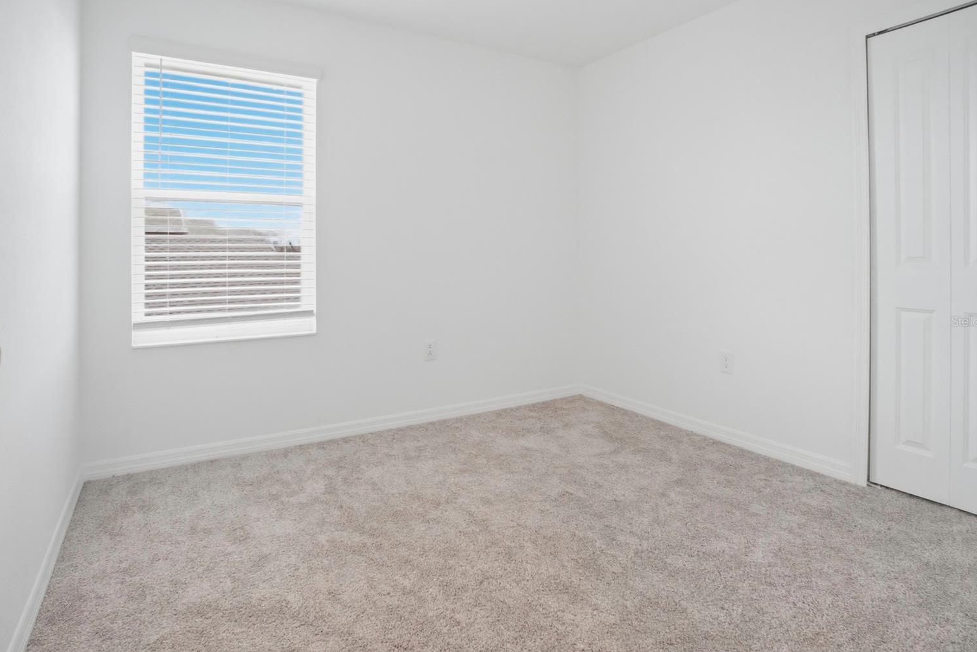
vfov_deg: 68.8
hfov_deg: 91.5
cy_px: 321
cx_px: 490
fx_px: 476
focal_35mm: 18
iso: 800
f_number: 5
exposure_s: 1/30
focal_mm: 11
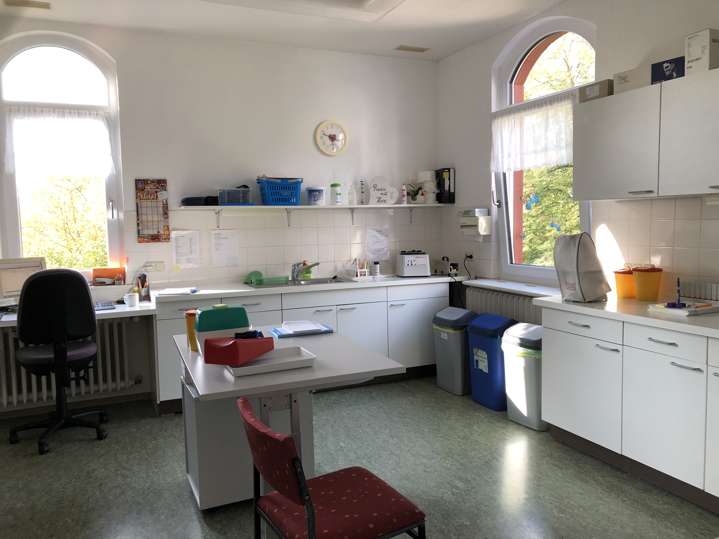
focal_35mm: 28
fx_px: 582
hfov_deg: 63.4
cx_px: 360
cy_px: 270
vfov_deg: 49.7
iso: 32
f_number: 1.8
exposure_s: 1/50
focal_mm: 3.99
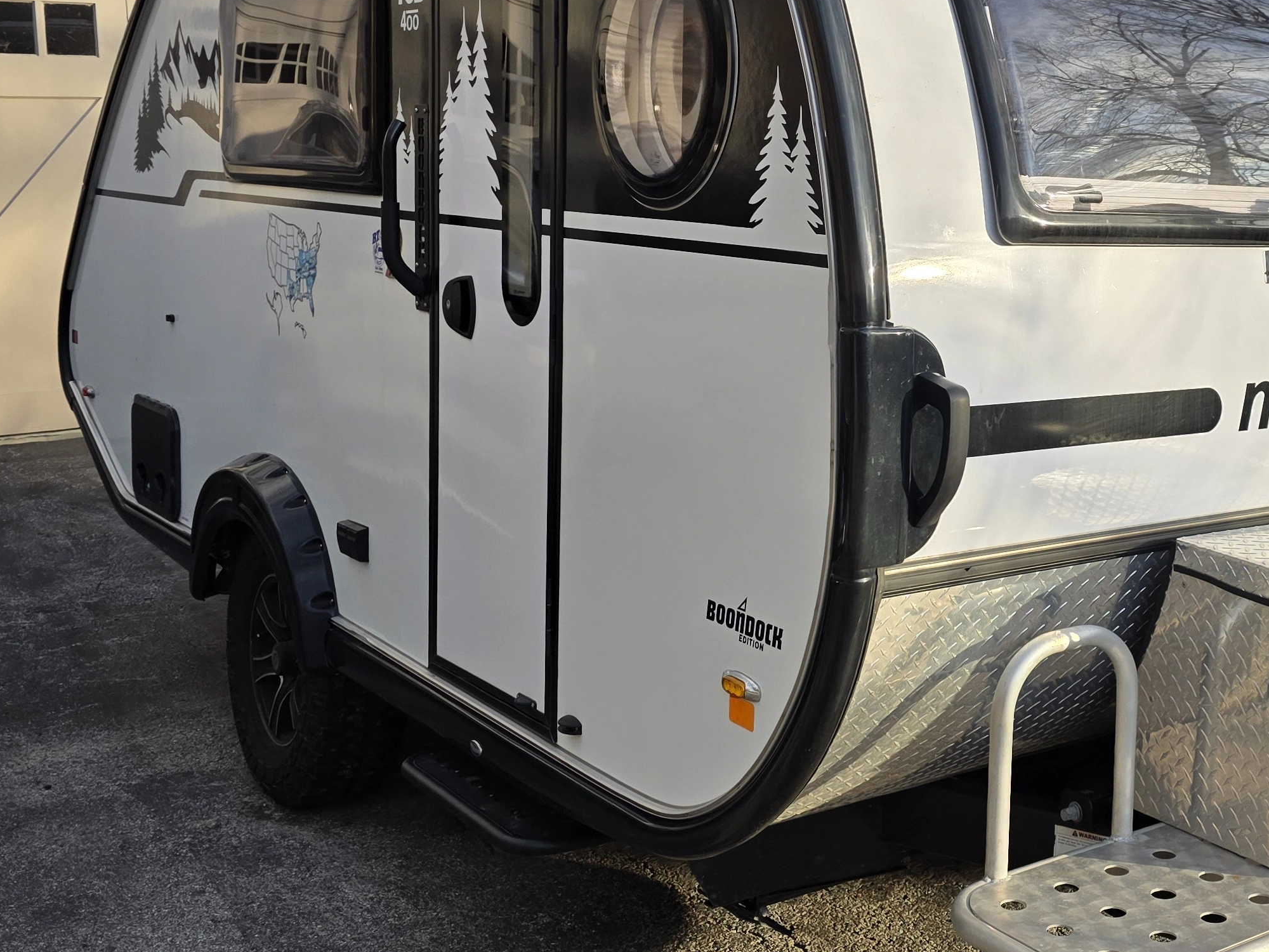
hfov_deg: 39.1
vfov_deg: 31.3
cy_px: 339
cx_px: 1068
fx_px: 1686
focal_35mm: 46
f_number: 1.7
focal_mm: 6.3
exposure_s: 1/1983
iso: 80
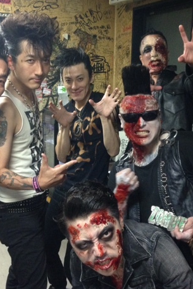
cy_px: 141
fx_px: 386
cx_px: 115
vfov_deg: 41.1
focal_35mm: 48
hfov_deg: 28.0
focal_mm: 4.12
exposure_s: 1/15
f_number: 2.4
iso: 400
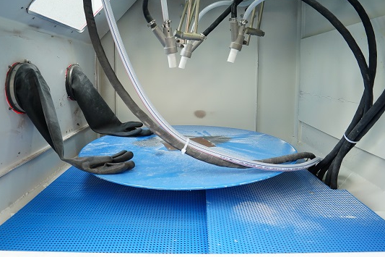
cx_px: 190
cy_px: 92
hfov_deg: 73.8
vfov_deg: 52.4
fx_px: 257
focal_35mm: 24
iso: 640
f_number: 8
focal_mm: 16
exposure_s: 1/125
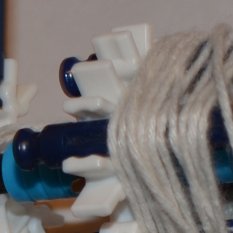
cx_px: 247
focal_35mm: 286
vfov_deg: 6.0
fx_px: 2178
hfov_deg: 6.1
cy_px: 464
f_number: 5.6
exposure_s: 1/30
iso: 200
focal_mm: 28
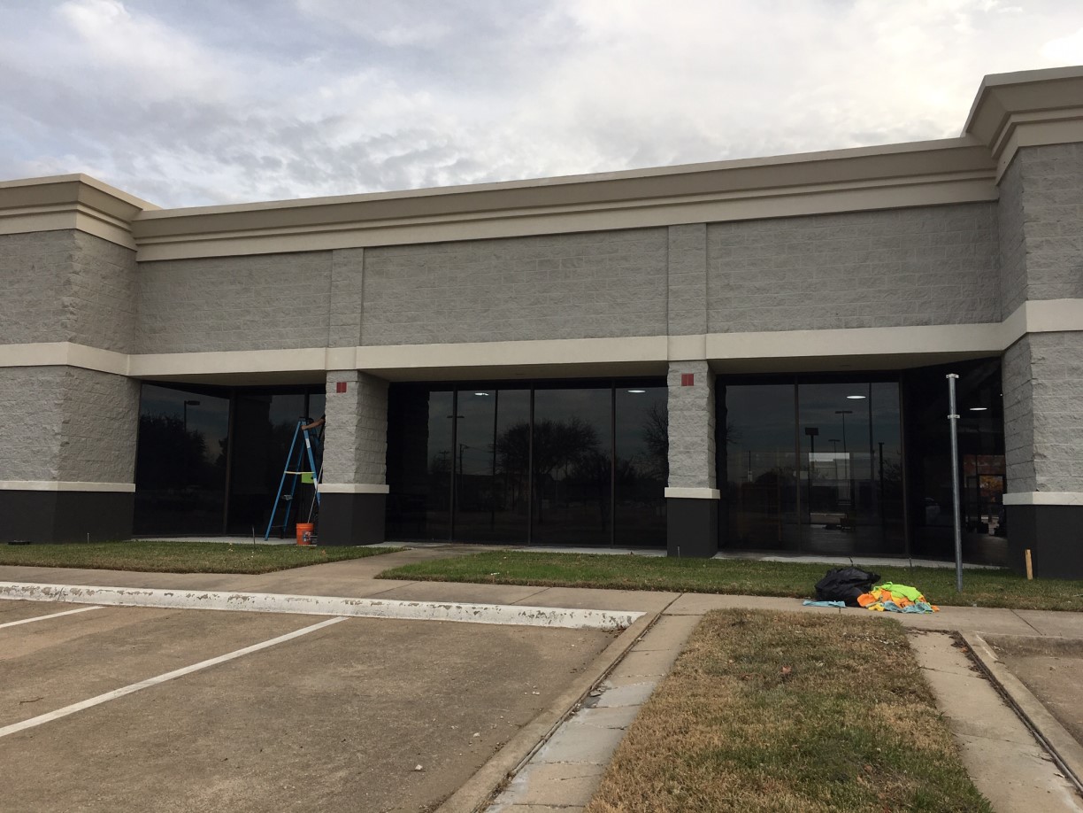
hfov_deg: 61.7
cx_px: 542
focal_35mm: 29
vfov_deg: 48.2
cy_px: 406
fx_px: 907
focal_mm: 4.15
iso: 25
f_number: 2.2
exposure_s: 1/407
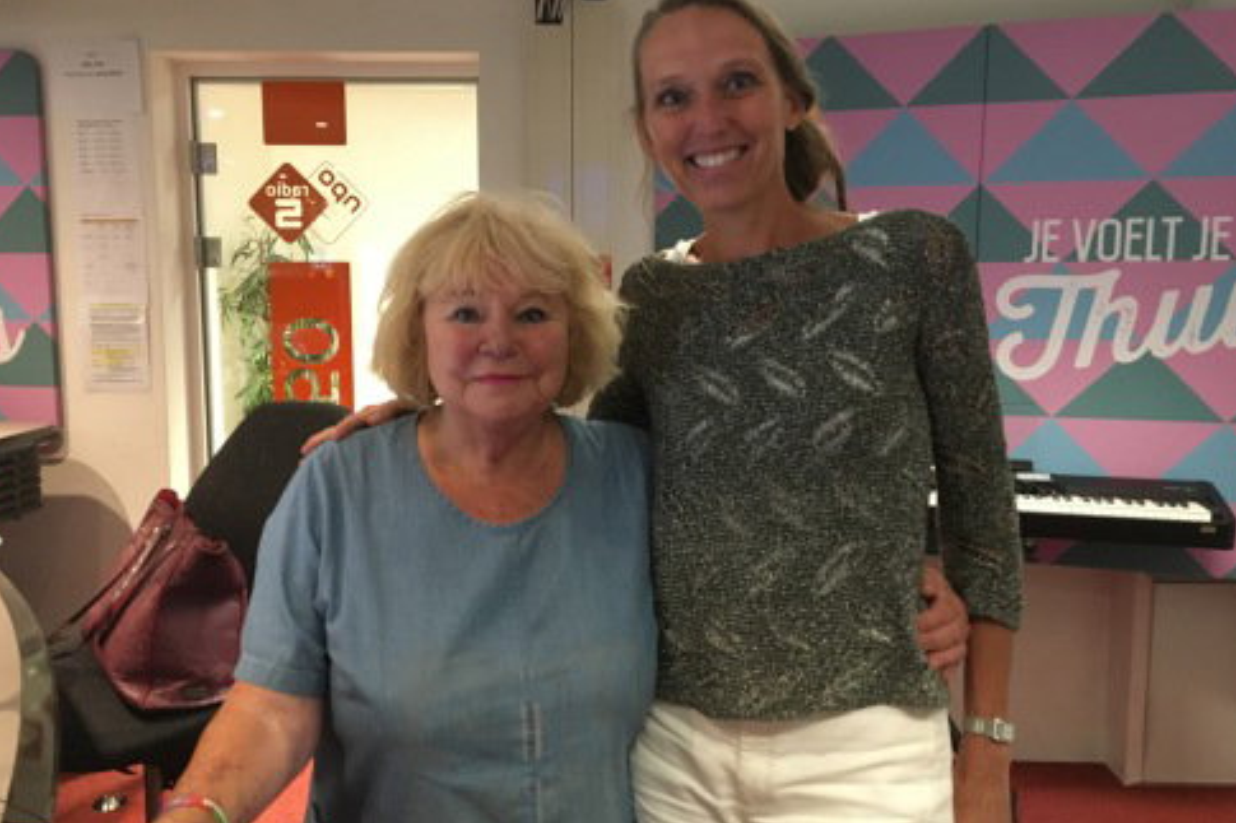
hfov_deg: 60.3
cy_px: 414
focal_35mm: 31
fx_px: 1064
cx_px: 604
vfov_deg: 42.3
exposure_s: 1/17
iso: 400
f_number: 2.2
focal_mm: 4.15
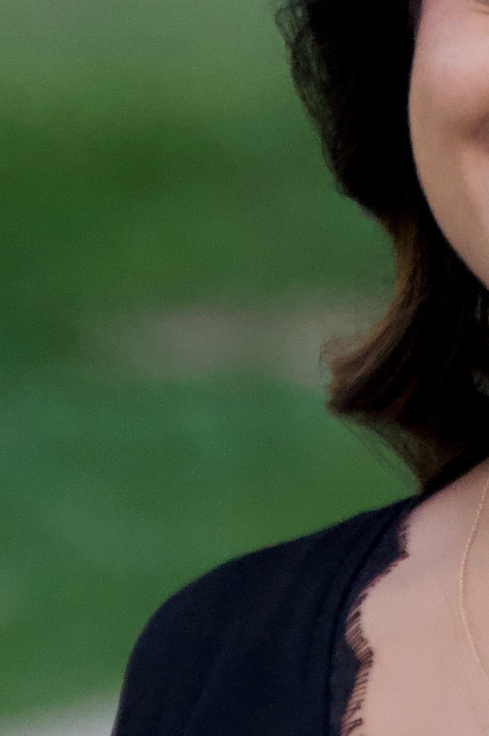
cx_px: 604
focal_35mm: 996
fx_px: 20347
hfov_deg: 1.4
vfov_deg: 2.1
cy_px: 2
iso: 2800
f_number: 5.6
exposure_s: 1/250
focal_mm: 200
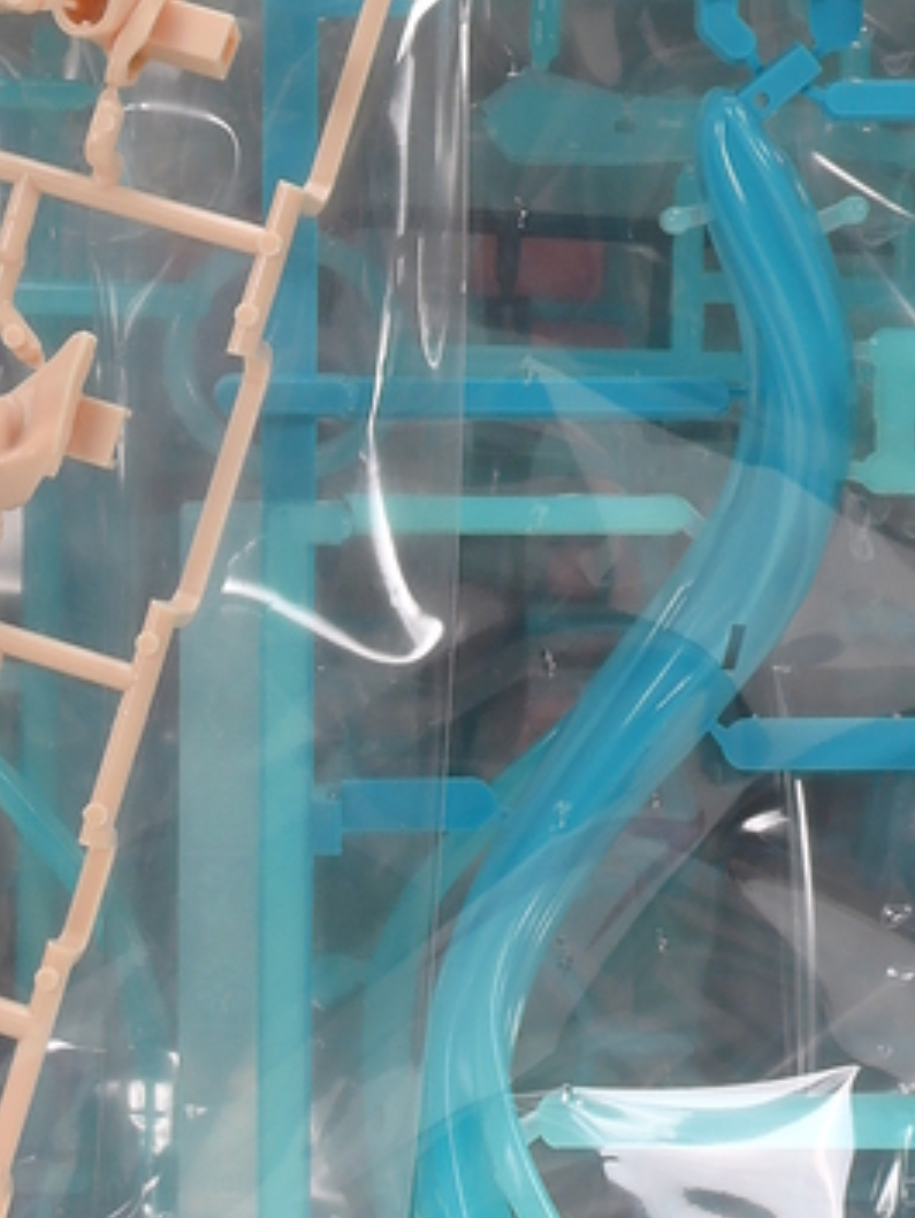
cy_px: 483
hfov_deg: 10.2
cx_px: 228
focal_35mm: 145
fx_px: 5107
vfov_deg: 13.6
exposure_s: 1.3
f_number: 8
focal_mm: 10.7
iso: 80
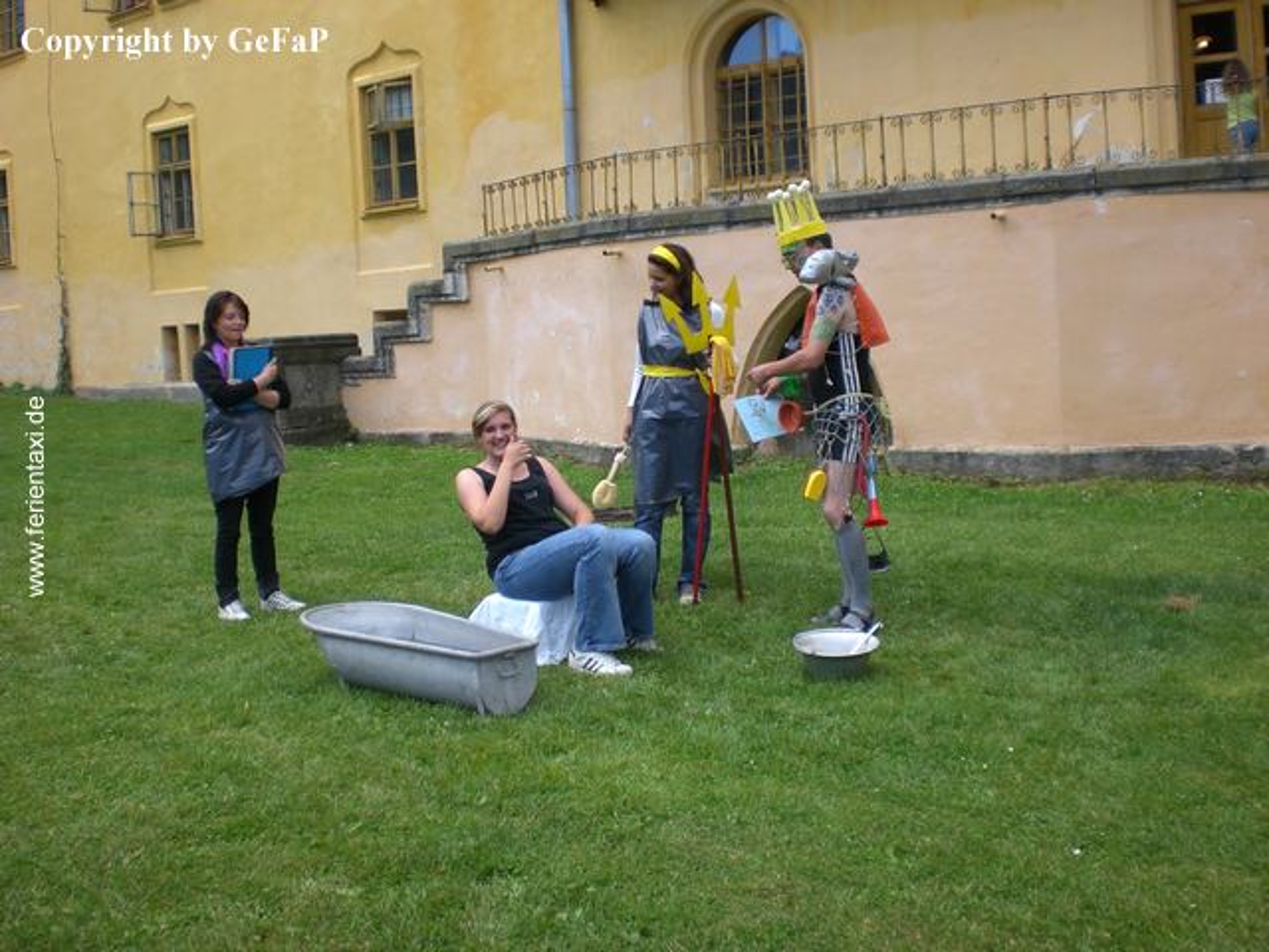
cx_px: 634
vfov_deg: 37.7
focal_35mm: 38
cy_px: 476
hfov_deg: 49.0
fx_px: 1393
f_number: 3.1
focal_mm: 6.3
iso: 50
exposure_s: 1/200
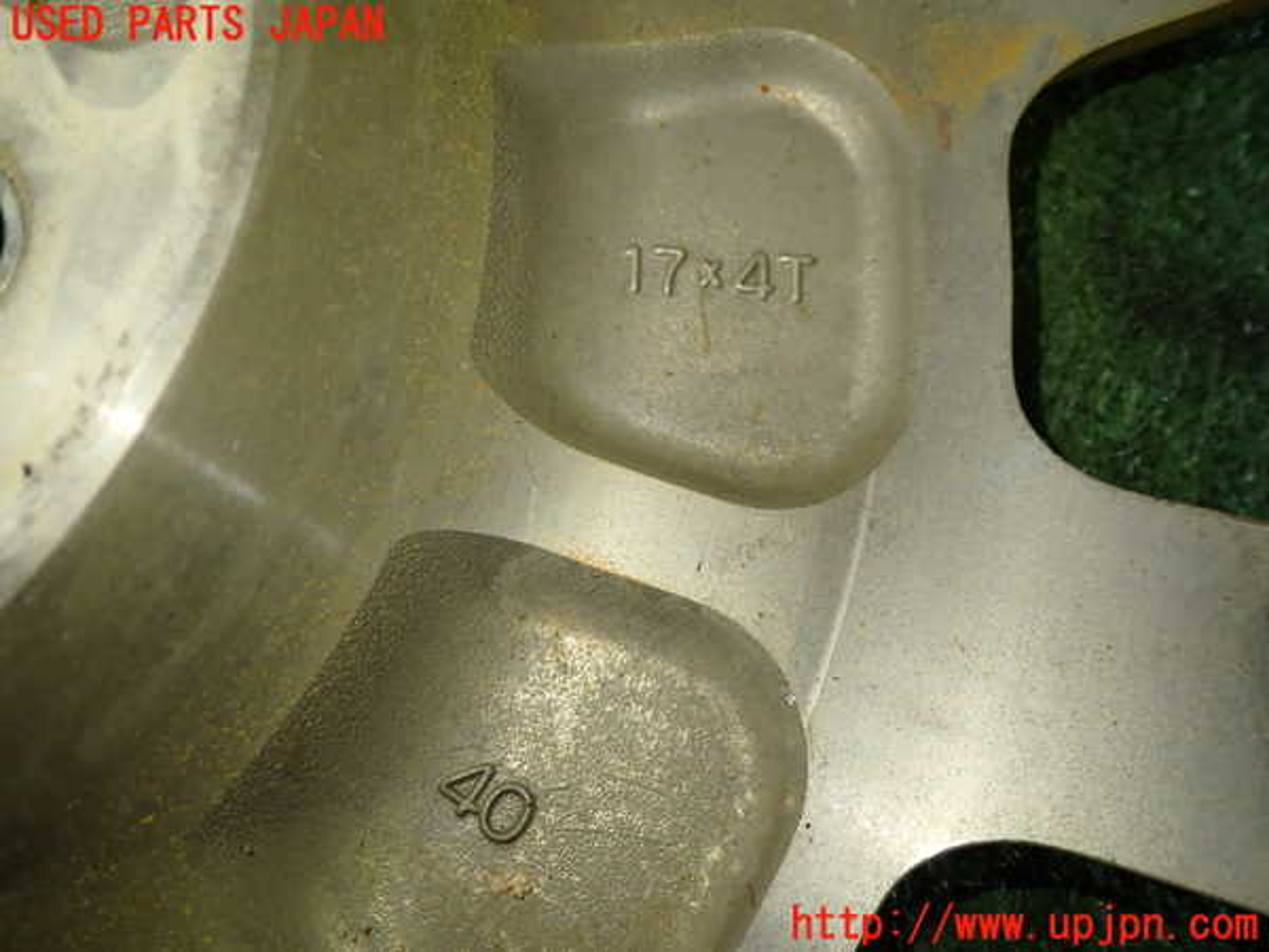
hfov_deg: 60.0
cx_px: 634
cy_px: 476
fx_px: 1100
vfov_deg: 46.8
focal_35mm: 30
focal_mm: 5.4
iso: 125
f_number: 2.3
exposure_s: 1/60
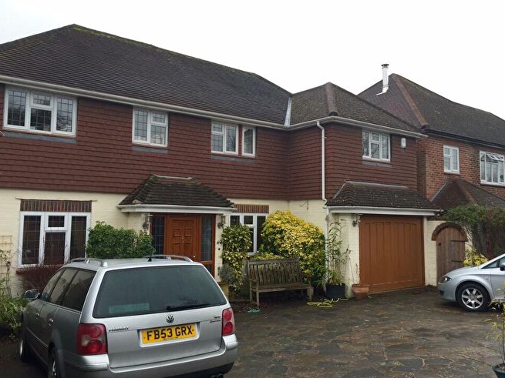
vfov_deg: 45.4
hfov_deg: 58.4
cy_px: 188
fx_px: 452
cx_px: 255
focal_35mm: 31
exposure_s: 1/120
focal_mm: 4.15
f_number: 2.2
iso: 32
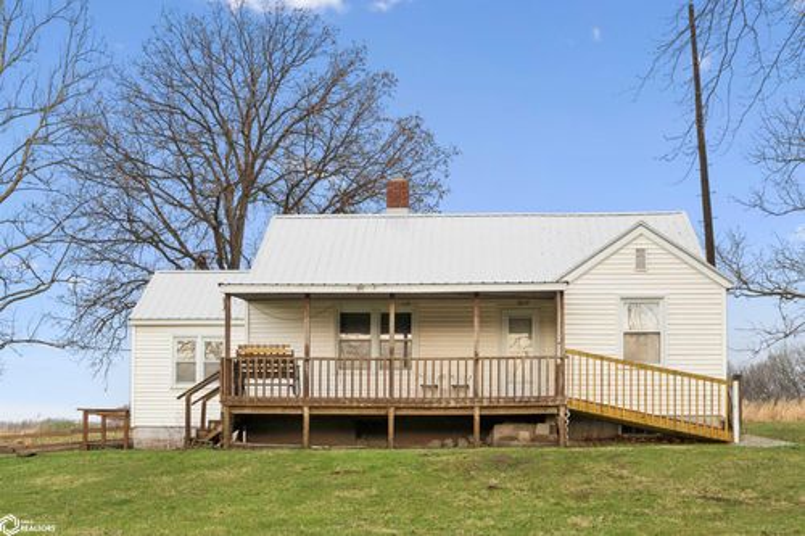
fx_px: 1006
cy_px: 268
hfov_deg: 43.6
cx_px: 402
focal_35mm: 45
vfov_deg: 29.8
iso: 400
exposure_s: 1/40
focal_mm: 30
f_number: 9
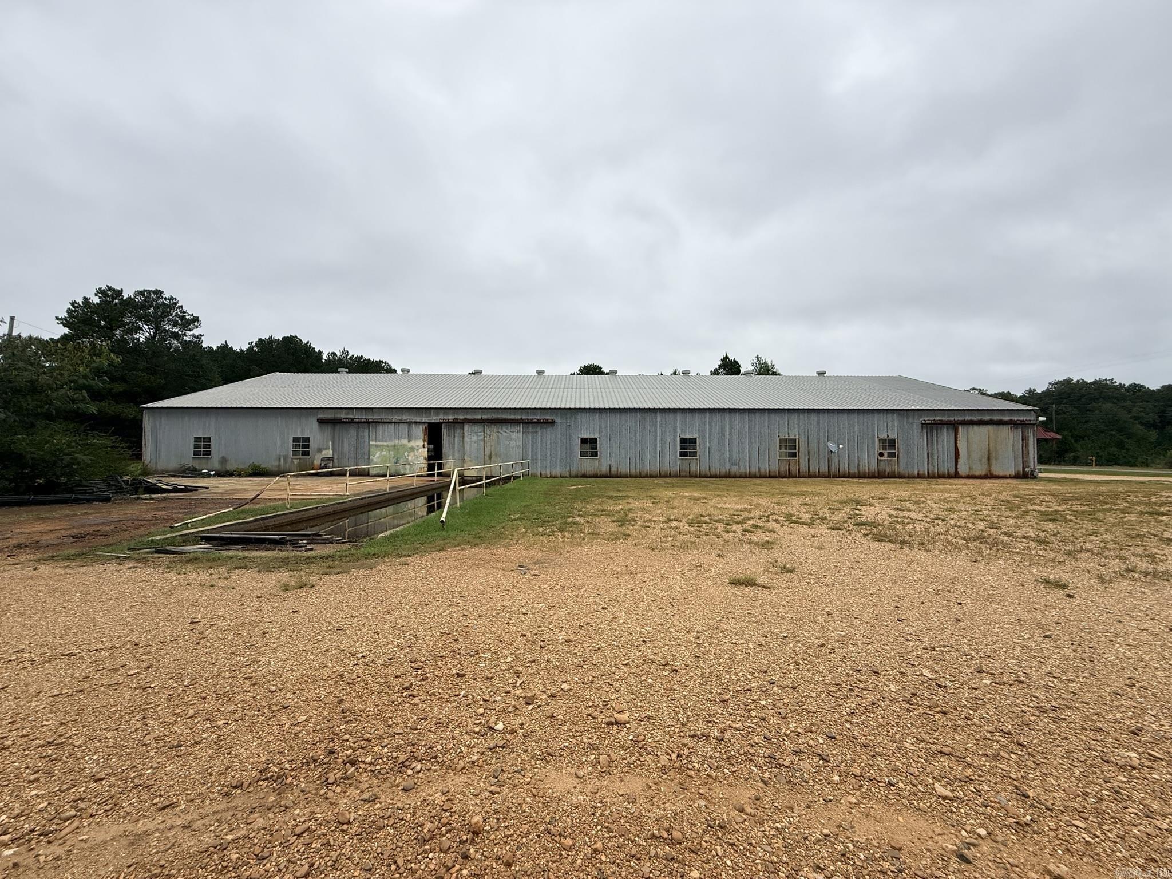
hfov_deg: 102.1
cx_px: 586
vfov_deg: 85.7
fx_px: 474
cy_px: 440
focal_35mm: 14
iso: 50
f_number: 2.2
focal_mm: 2.22
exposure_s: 1/1033
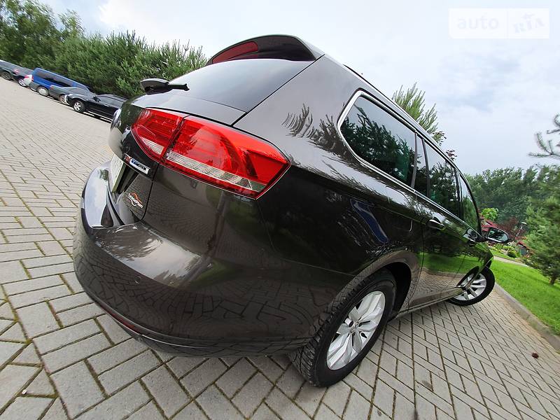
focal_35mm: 13
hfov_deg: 106.2
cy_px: 210
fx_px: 210
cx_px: 280
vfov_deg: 89.9
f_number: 2.2
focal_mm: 1.8
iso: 50
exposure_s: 1/107
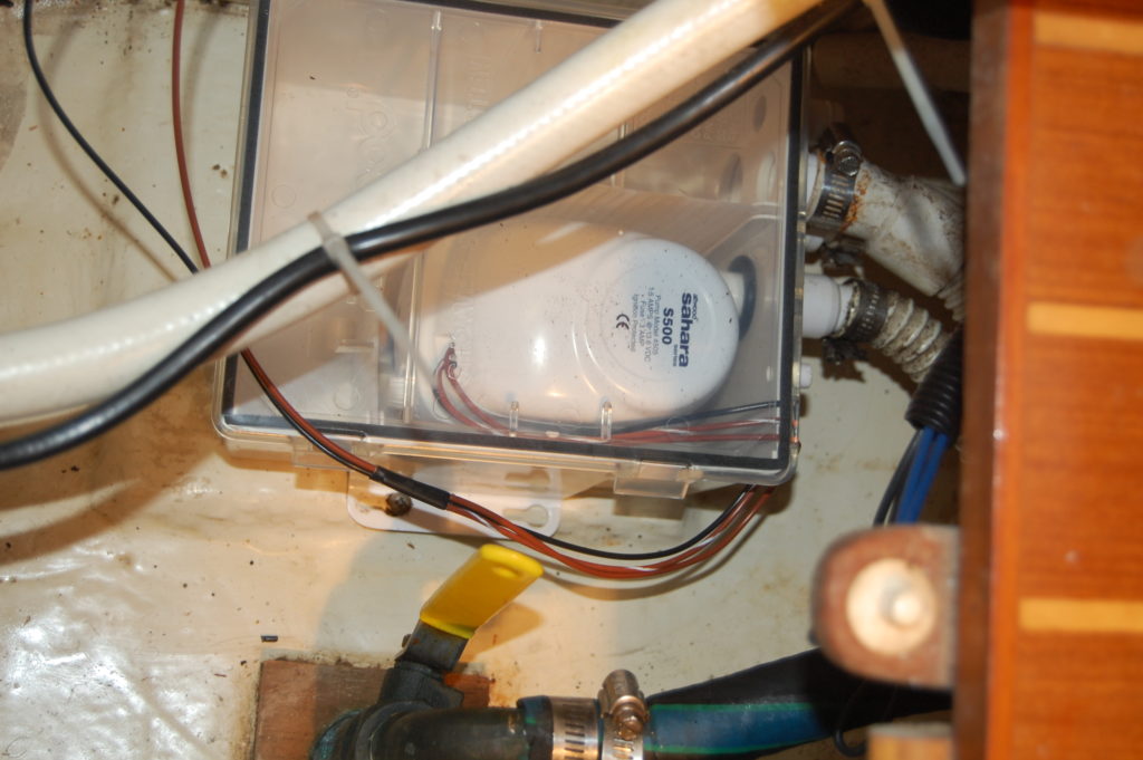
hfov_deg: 33.4
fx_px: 1903
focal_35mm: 60
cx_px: 572
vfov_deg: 22.6
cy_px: 380
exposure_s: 1/60
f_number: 5
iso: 400
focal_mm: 40
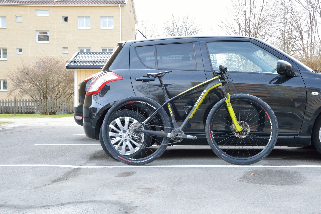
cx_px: 160
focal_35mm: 52
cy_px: 107
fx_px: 468
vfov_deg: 25.7
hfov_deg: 37.9
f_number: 9
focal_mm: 35
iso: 400
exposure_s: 1/100
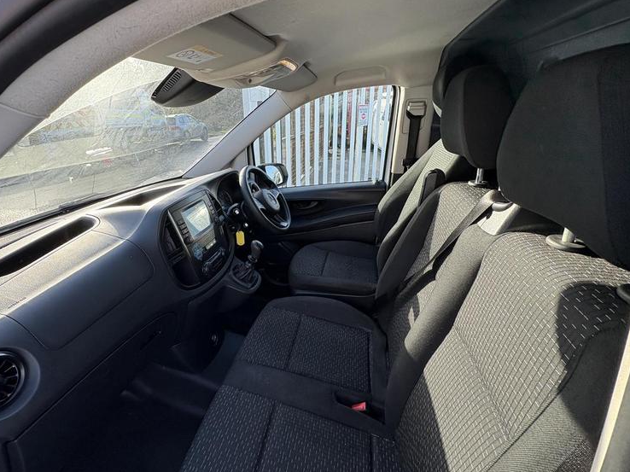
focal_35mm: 17
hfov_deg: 90.6
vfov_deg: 74.7
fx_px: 309
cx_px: 277
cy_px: 229
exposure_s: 1/179
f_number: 2.2
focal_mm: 2.22
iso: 64
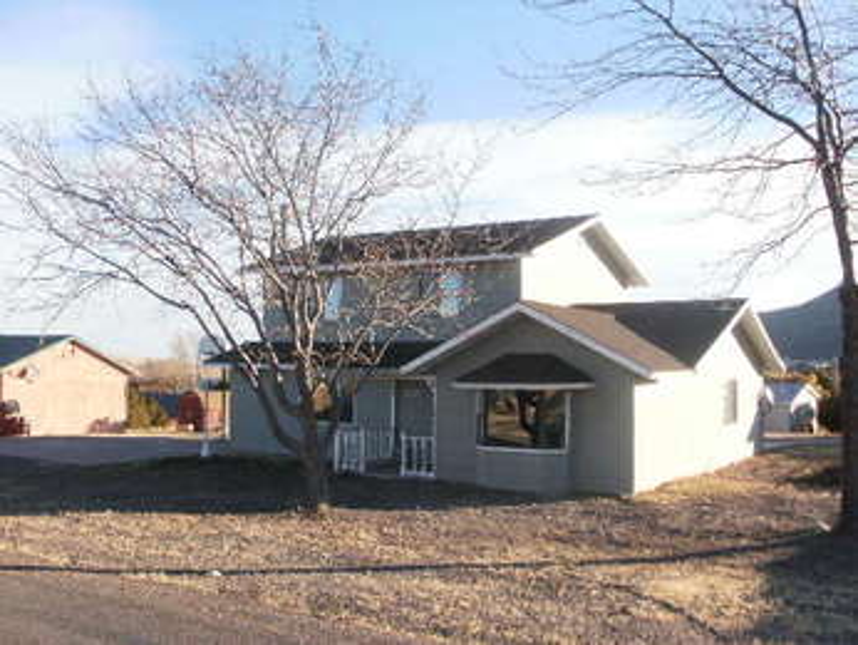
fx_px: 893
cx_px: 429
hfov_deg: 51.3
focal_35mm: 36
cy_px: 322
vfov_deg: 39.7
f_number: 5.6
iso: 100
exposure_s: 1/160
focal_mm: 6.3
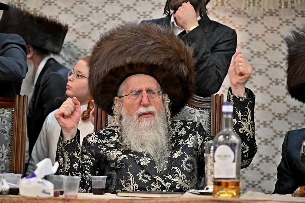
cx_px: 152
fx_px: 1017
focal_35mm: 120
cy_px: 102
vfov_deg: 11.4
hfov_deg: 17.1
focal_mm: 120
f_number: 4
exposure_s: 1/160
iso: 500
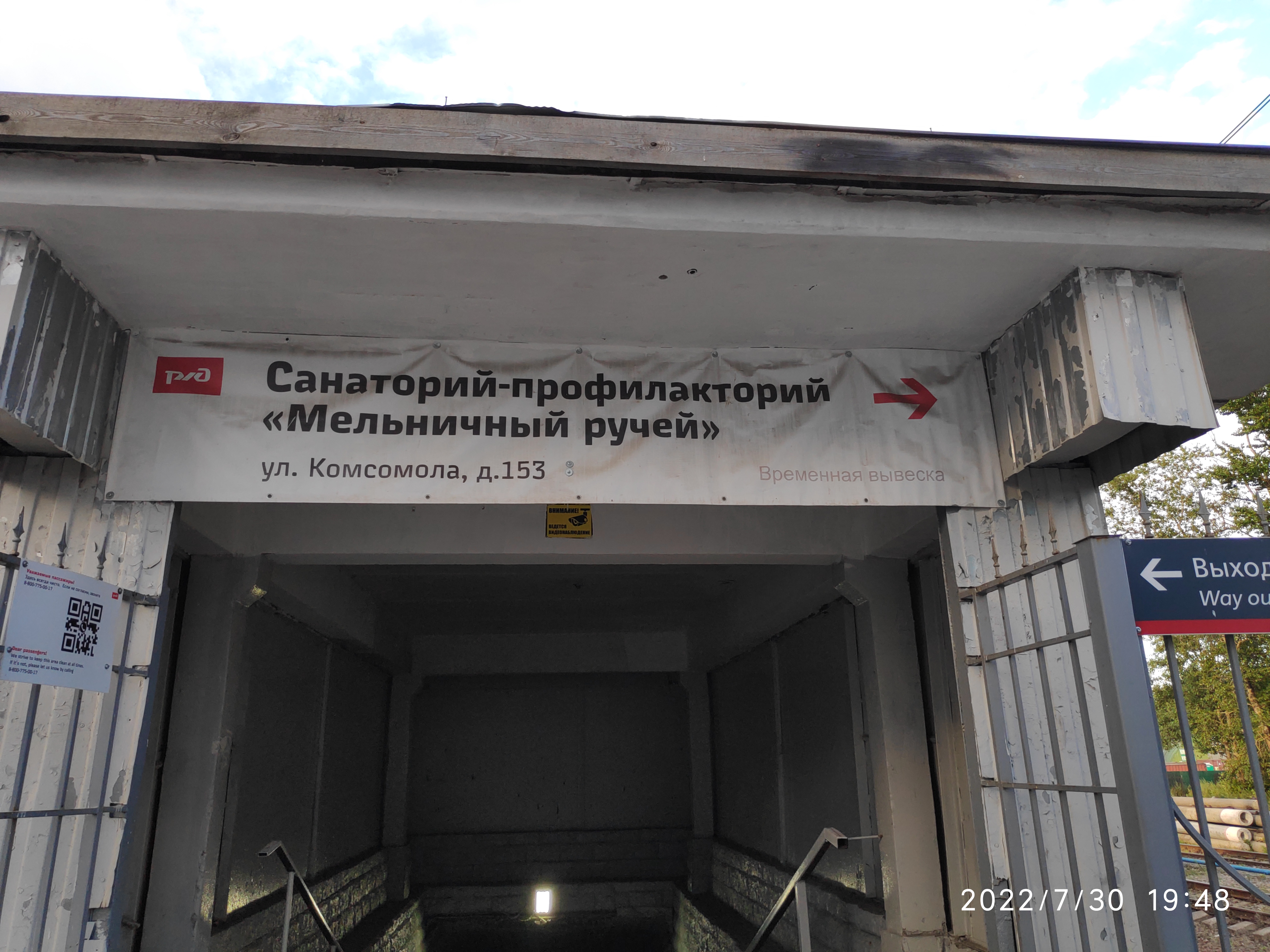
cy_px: 476
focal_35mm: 20
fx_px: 734
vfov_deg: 66.0
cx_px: 635
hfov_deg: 81.7
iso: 100
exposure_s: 1/181
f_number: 1.9
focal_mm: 3.94
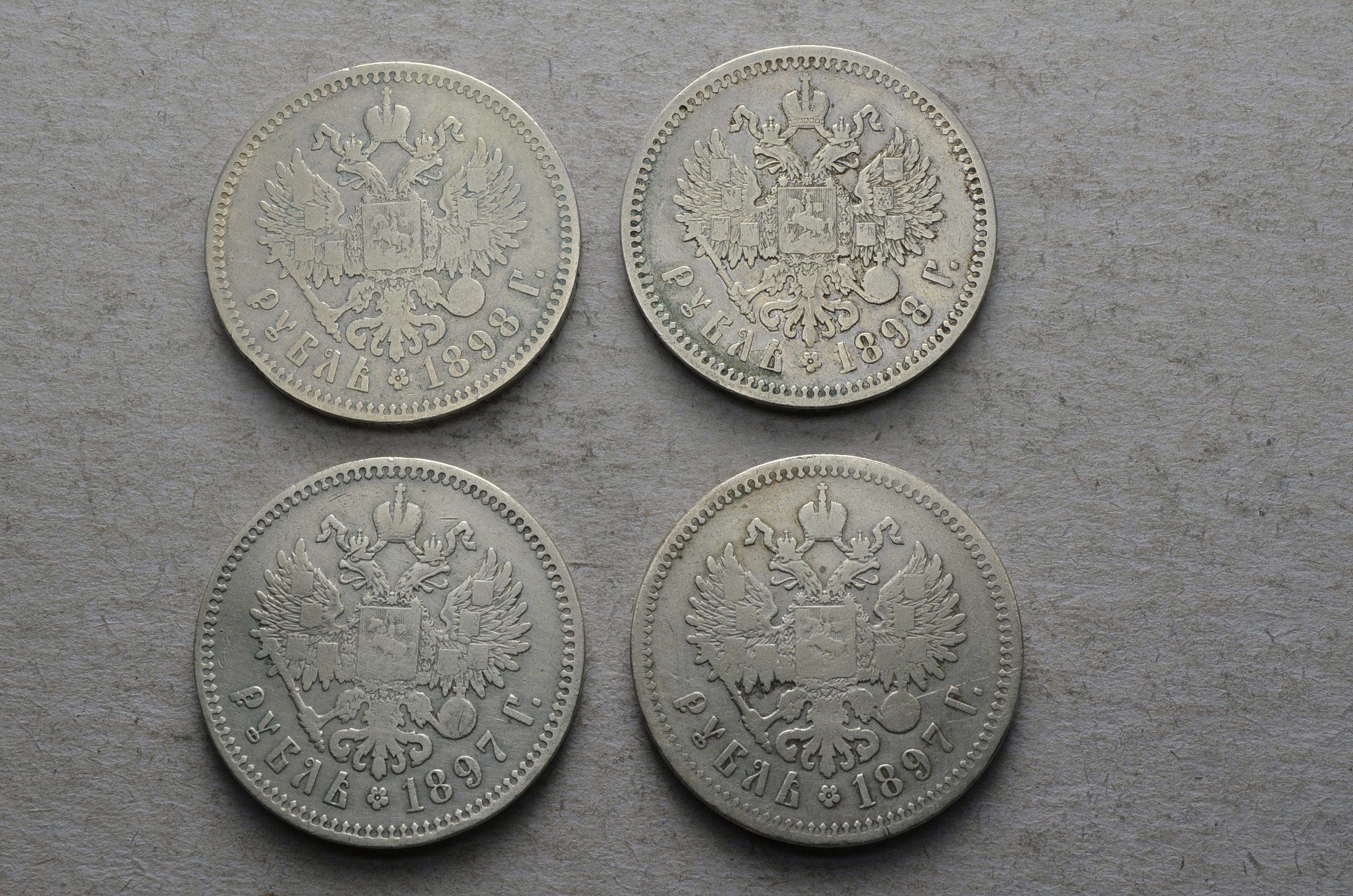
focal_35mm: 57
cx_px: 676
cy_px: 448
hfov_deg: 35.1
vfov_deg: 23.7
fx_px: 2138
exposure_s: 1/250
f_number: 14
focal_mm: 38
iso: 400
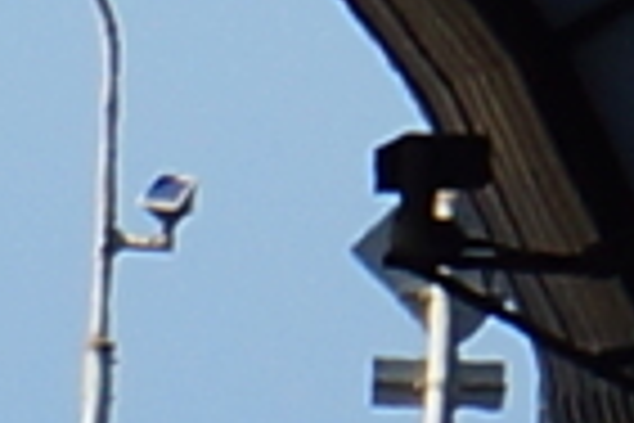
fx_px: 102207
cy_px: 11
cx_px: -647
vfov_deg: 0.2
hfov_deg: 0.4
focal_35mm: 5804
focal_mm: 200
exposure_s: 1/400
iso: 100
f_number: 8
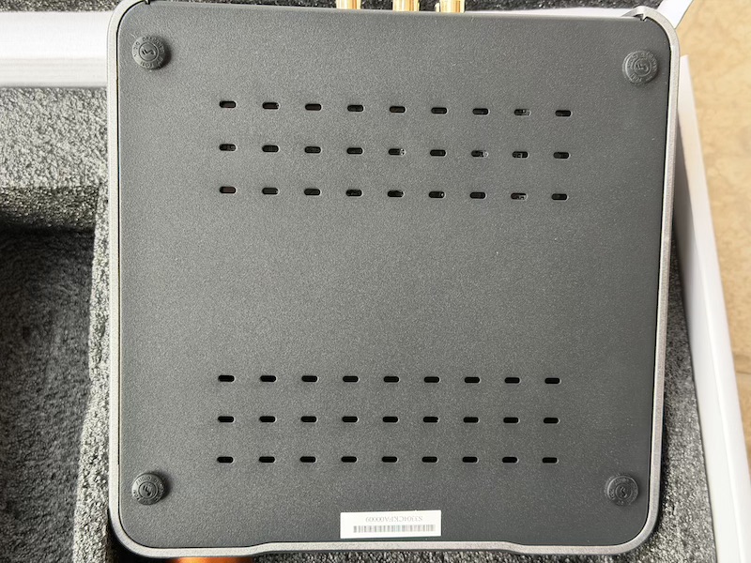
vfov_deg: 30.3
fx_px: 1041
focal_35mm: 48
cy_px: 282
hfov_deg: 39.7
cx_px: 376
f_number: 1.78
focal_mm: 6.76
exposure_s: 1/65
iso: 200
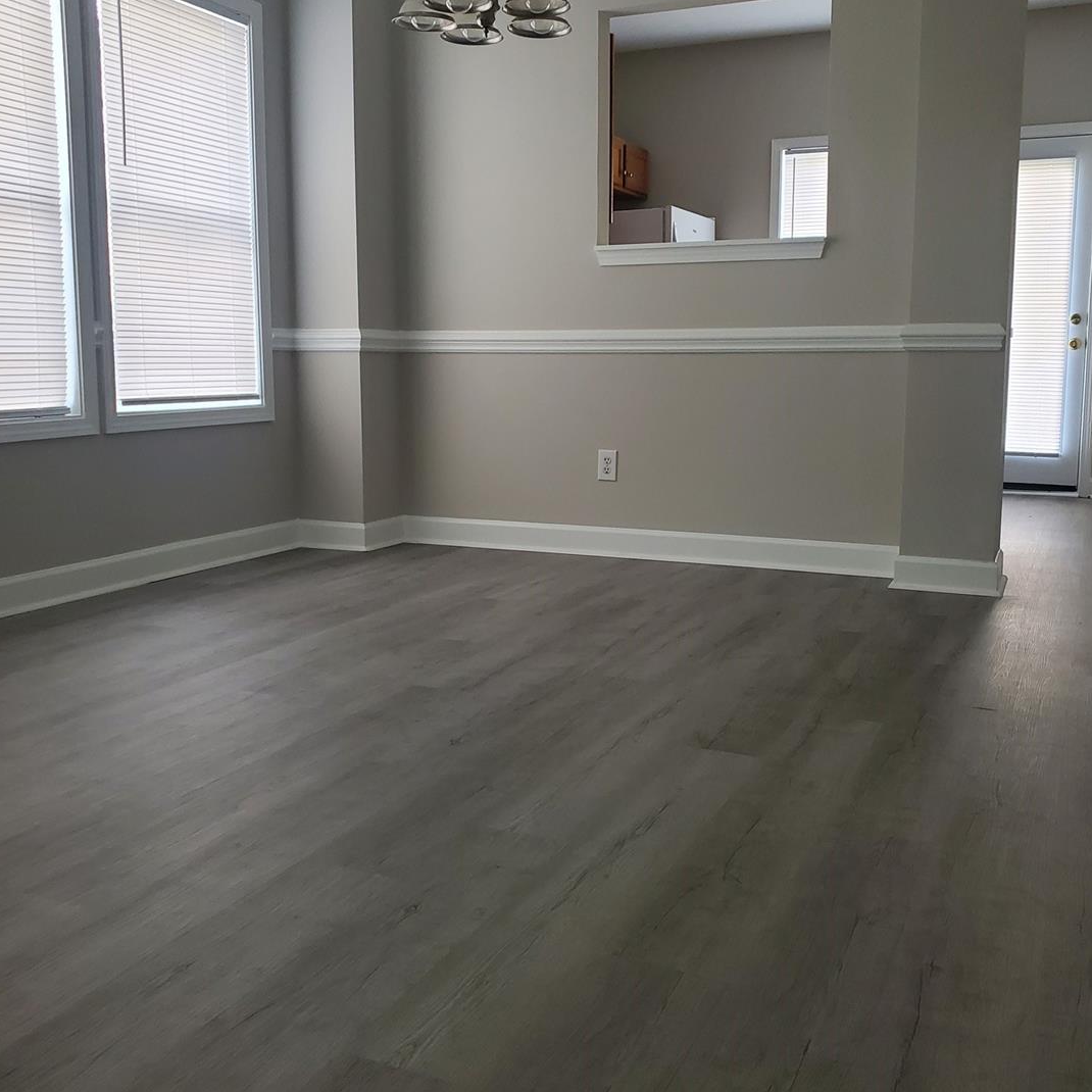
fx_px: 1178
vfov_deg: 49.7
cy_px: 505
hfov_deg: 49.7
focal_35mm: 33
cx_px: 562
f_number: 2.4
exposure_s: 1/120
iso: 250
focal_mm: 4.3
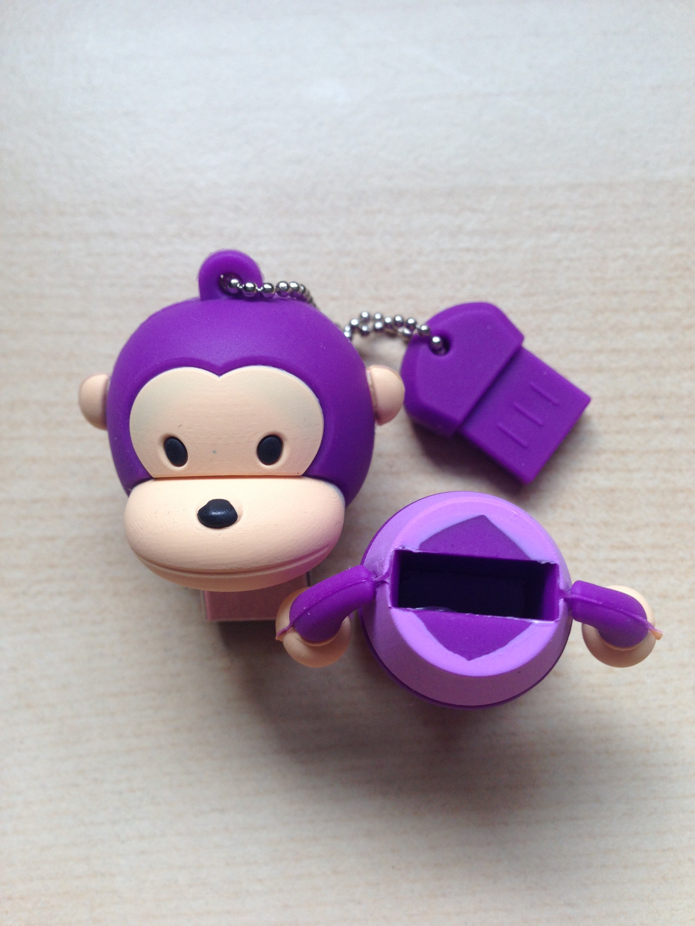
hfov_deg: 42.9
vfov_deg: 55.4
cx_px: 348
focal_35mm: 33
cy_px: 463
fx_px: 883
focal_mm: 4.12
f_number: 2.4
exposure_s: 1/60
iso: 50
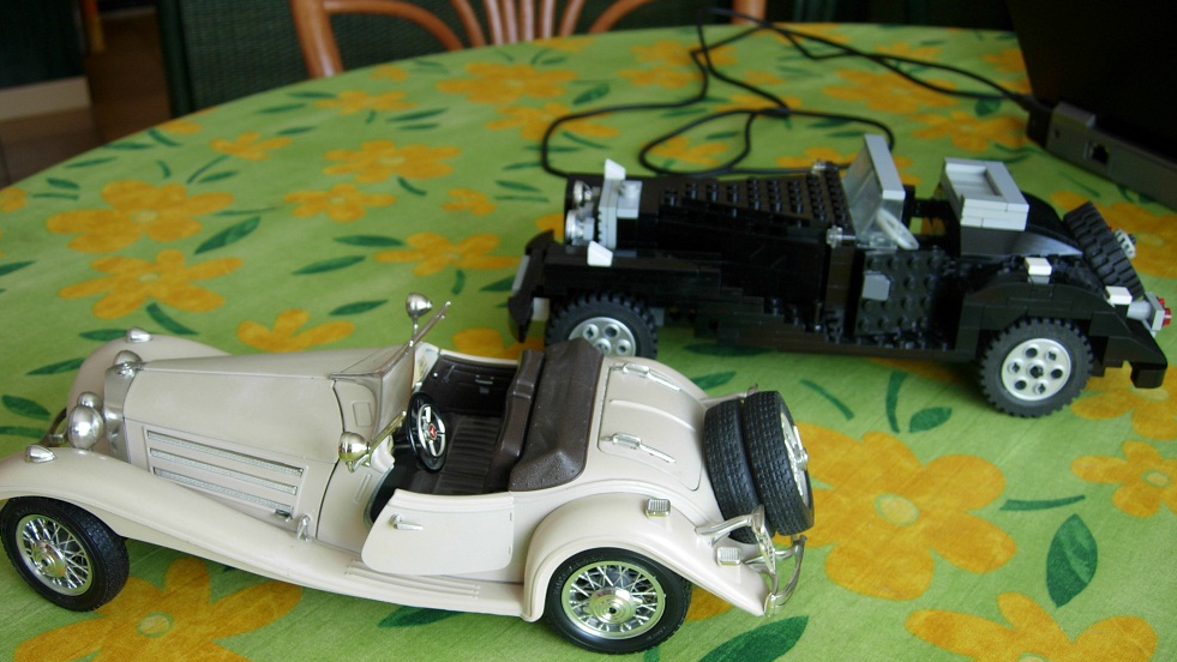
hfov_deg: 50.5
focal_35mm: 40
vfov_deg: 29.6
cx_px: 580
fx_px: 1248
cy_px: 422
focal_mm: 7.5
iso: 50
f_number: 2.7
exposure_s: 1/25.3
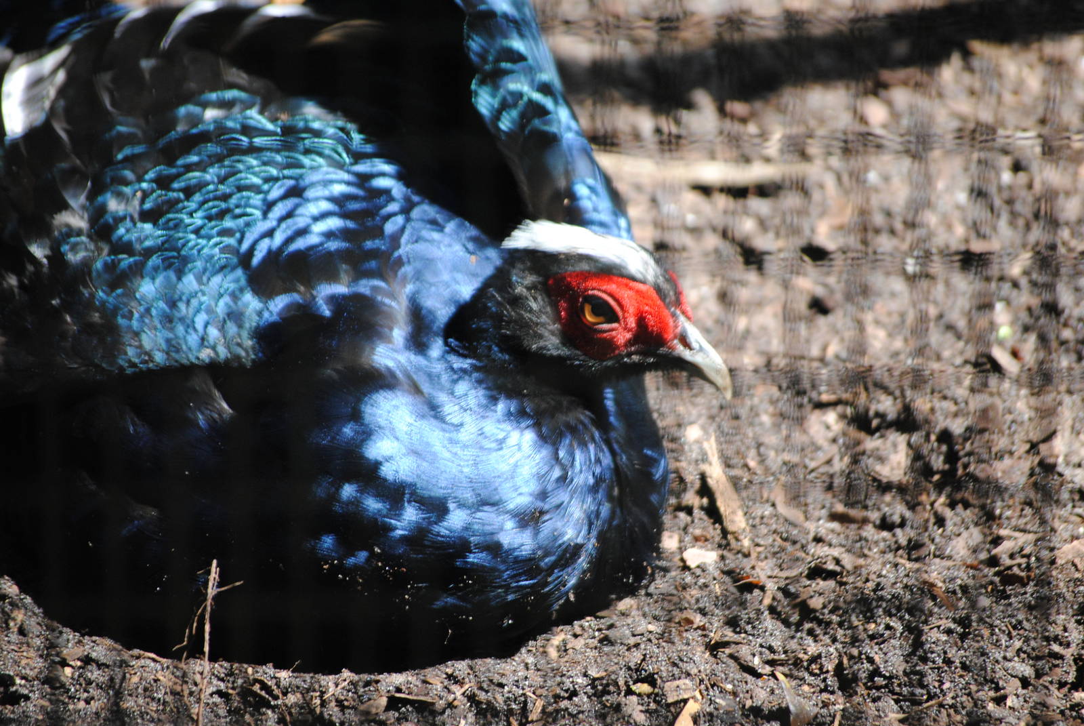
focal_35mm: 248
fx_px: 7461
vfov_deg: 5.6
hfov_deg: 8.3
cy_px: 363
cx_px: 542
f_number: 5.3
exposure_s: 1/160
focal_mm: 165
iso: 400
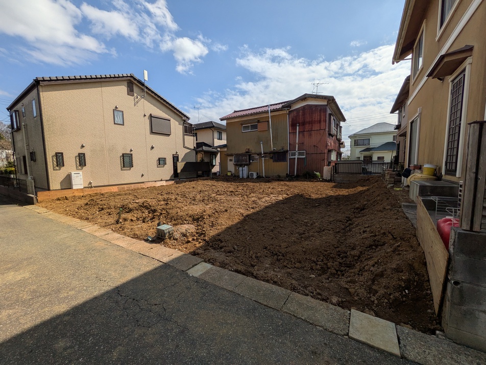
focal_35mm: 14
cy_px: 182
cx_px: 243
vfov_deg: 85.7
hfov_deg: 102.1
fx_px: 197
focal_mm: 1.83
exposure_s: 1/3436
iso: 49
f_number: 2.2
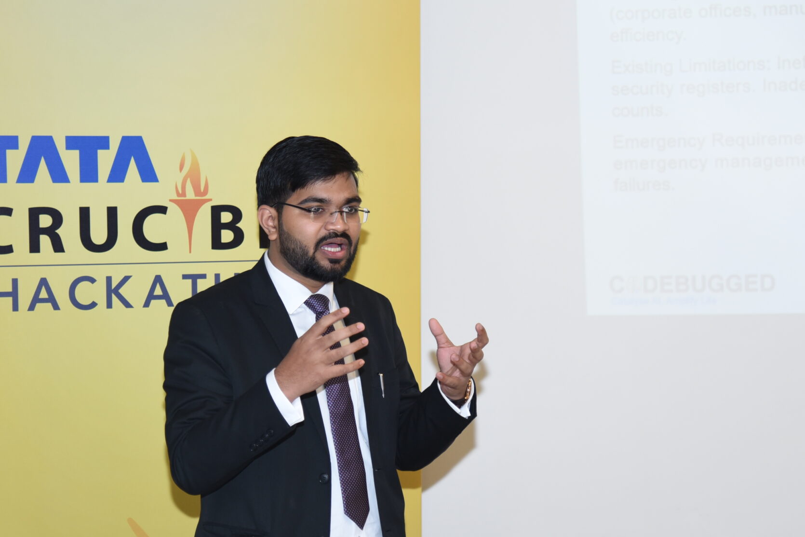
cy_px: 288
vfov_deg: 11.9
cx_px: 362
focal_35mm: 115
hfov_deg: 17.8
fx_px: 2571
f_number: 4
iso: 800
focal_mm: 75
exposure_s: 1/125
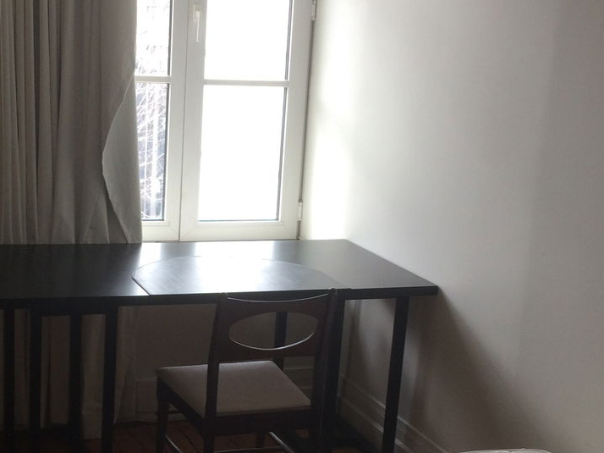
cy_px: 339
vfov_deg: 22.4
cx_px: 188
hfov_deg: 29.6
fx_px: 1134
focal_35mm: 65
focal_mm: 4.15
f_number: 2.2
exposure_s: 1/60
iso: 40
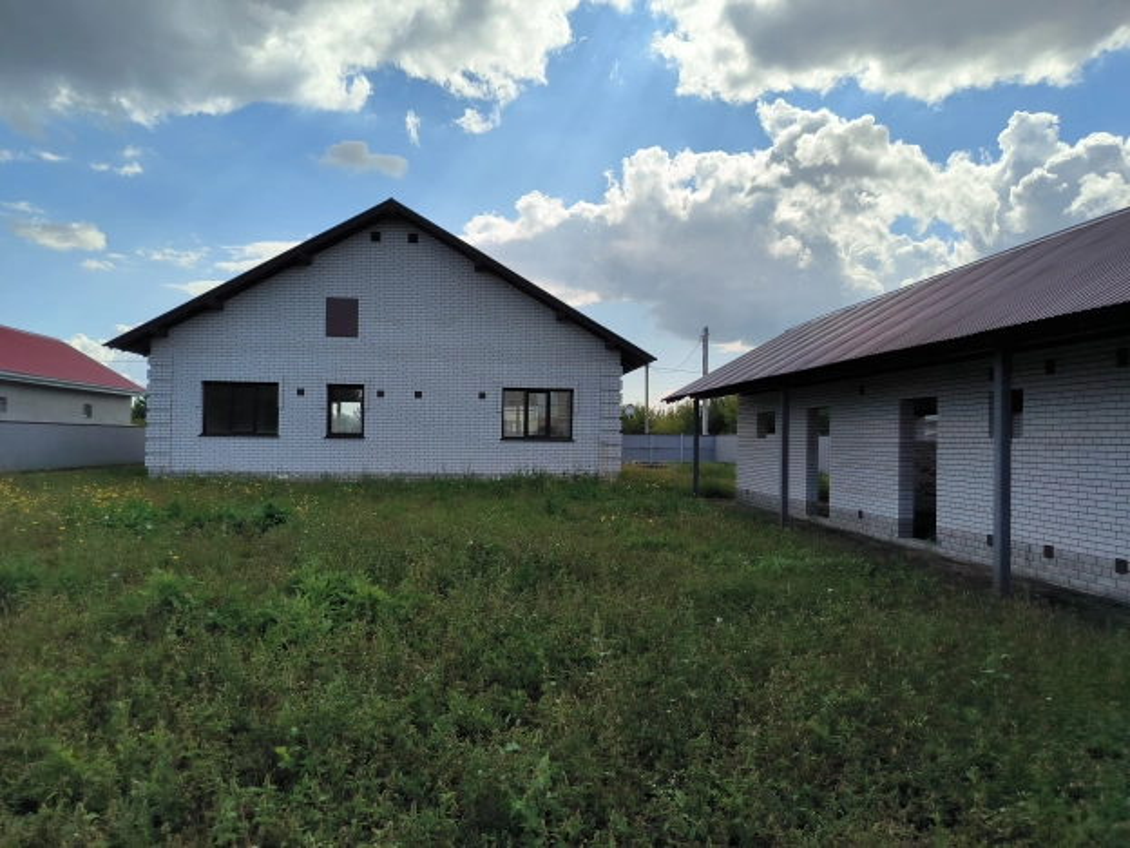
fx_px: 783
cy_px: 424
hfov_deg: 71.6
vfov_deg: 56.8
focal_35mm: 24
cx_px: 565
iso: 50
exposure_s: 1/1149
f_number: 1.7
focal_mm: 5.24
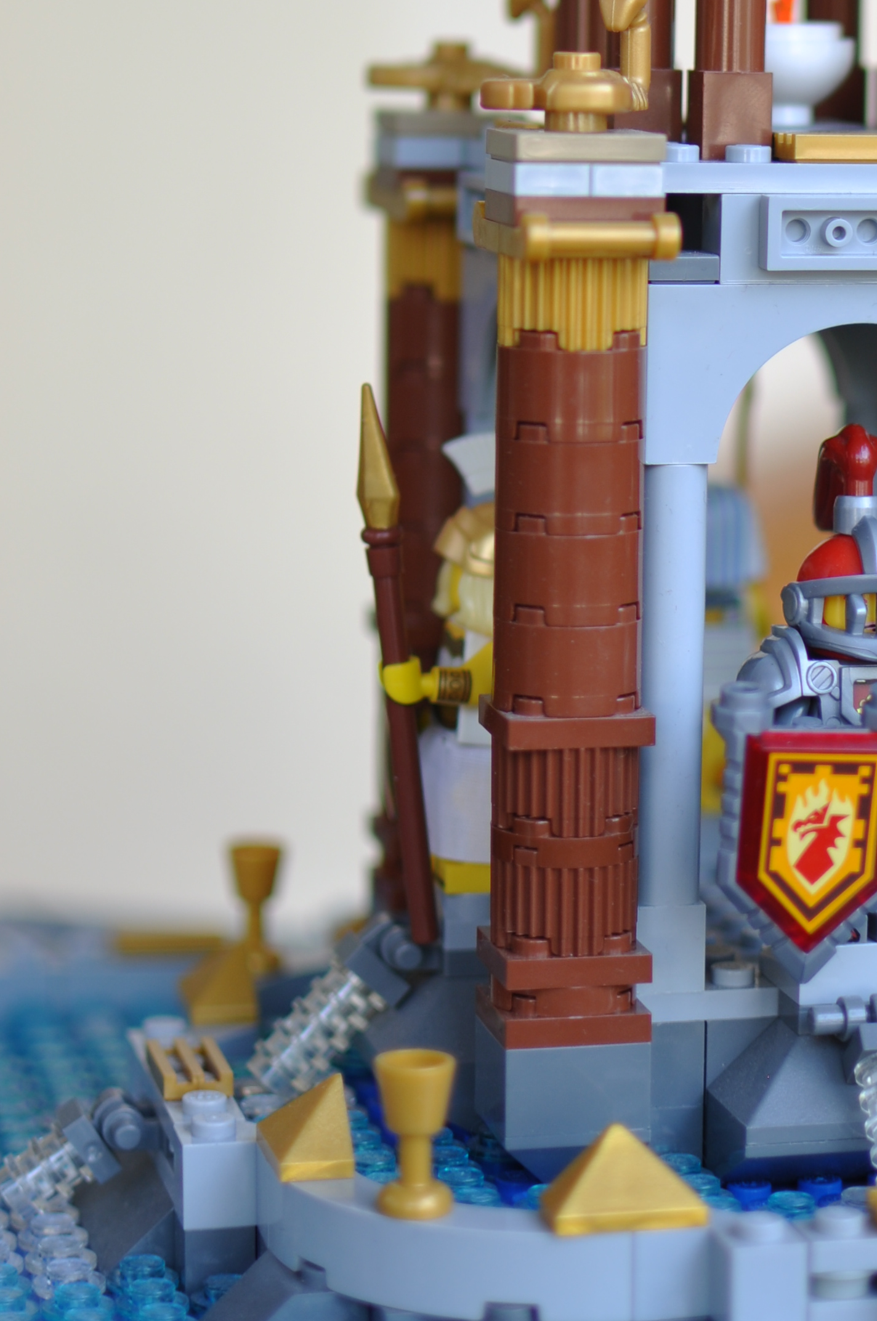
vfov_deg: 19.4
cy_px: 381
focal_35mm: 105
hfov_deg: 12.9
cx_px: 724
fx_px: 3847
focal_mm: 35
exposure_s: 1/160
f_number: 2
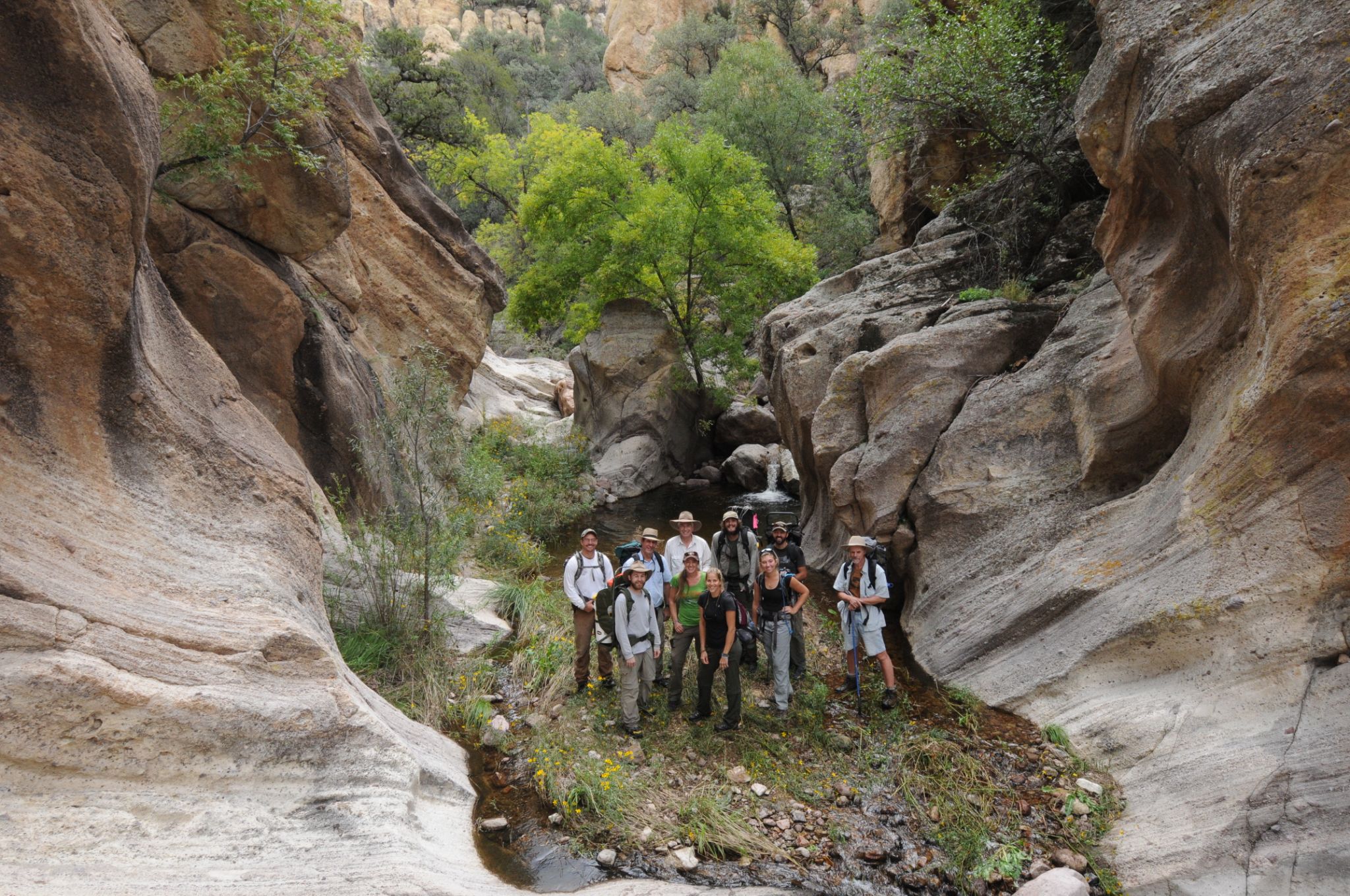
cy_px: 448
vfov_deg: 56.0
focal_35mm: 22
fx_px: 843
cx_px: 675
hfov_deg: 77.4
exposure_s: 1/100
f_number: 8
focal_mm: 15
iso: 640
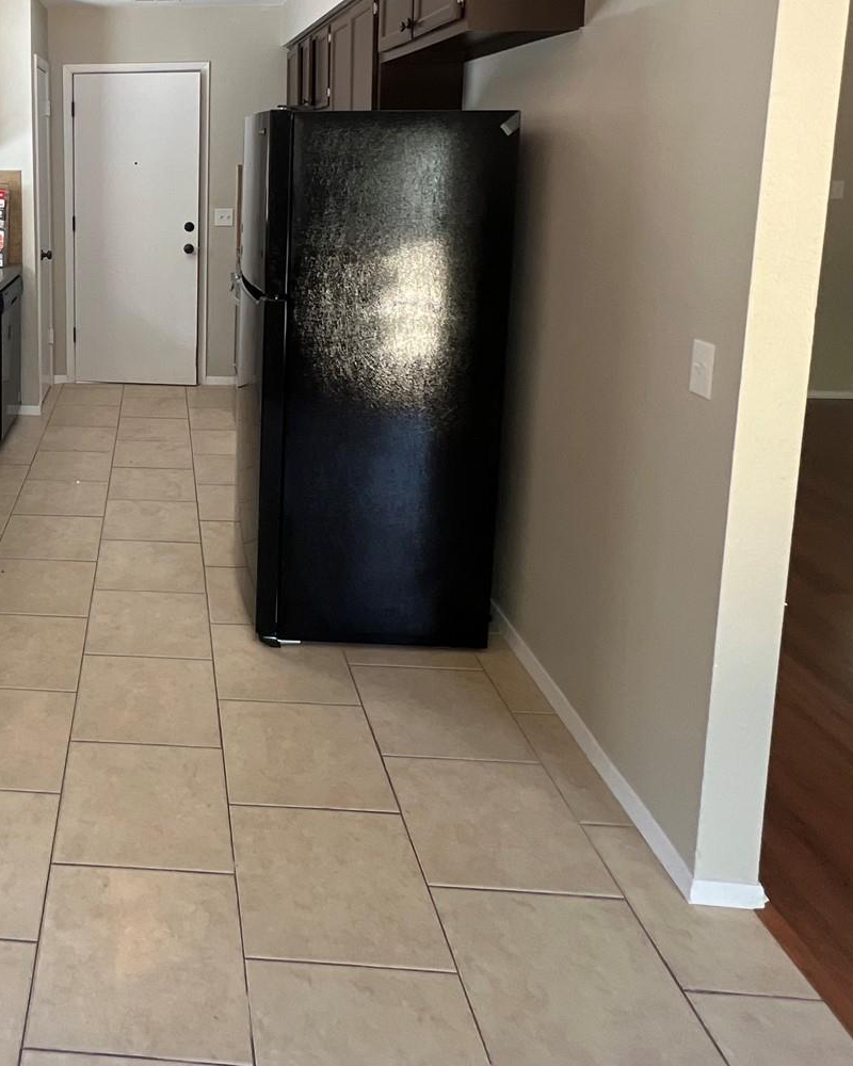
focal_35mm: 26
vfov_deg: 62.2
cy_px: 264
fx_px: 820
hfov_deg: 49.2
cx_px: 91
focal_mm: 1.57
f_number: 1.8
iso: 64
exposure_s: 1/30
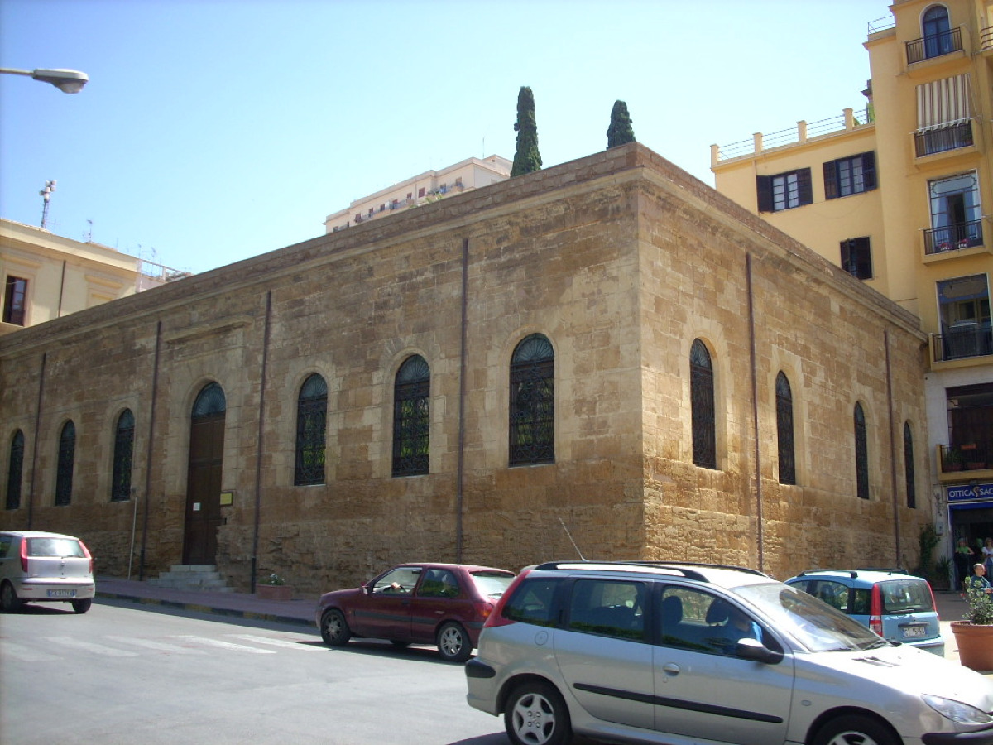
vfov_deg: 38.7
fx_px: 1061
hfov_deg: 50.1
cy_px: 372
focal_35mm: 37
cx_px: 496
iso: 64
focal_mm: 6.2
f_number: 2.8
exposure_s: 1/402
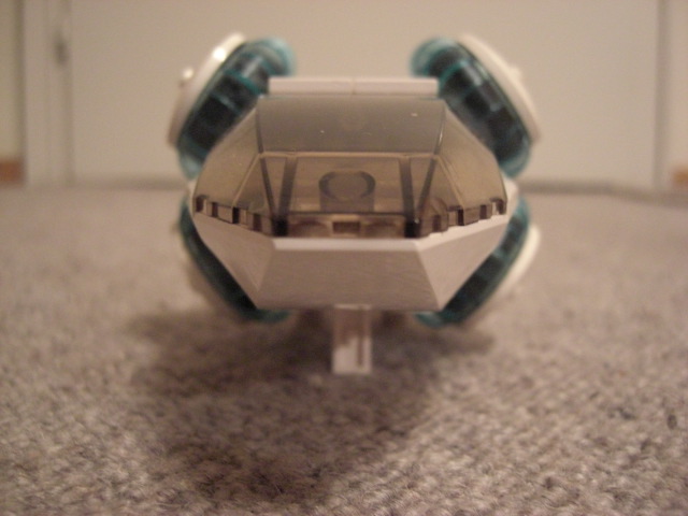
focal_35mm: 38
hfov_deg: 49.0
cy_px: 258
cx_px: 344
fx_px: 755
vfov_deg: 37.7
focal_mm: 7.9
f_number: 2.8
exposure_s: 1/13
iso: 800
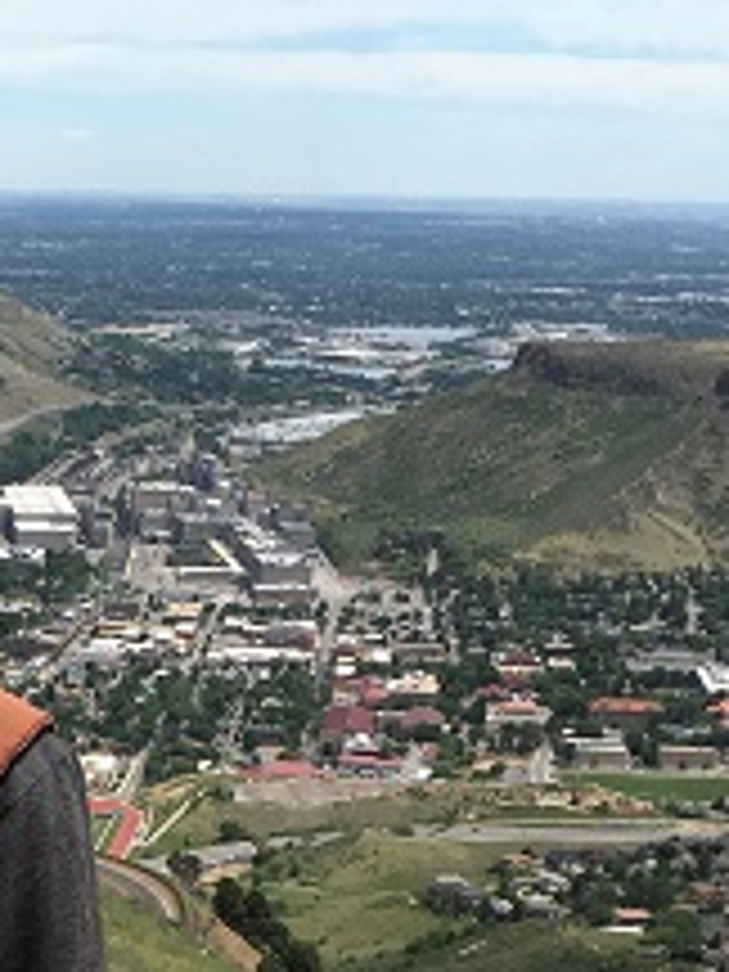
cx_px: -117
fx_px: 2415
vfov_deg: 20.6
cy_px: 1296
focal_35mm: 86
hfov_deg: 16.5
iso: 25
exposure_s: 1/1672
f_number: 2.2
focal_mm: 4.15
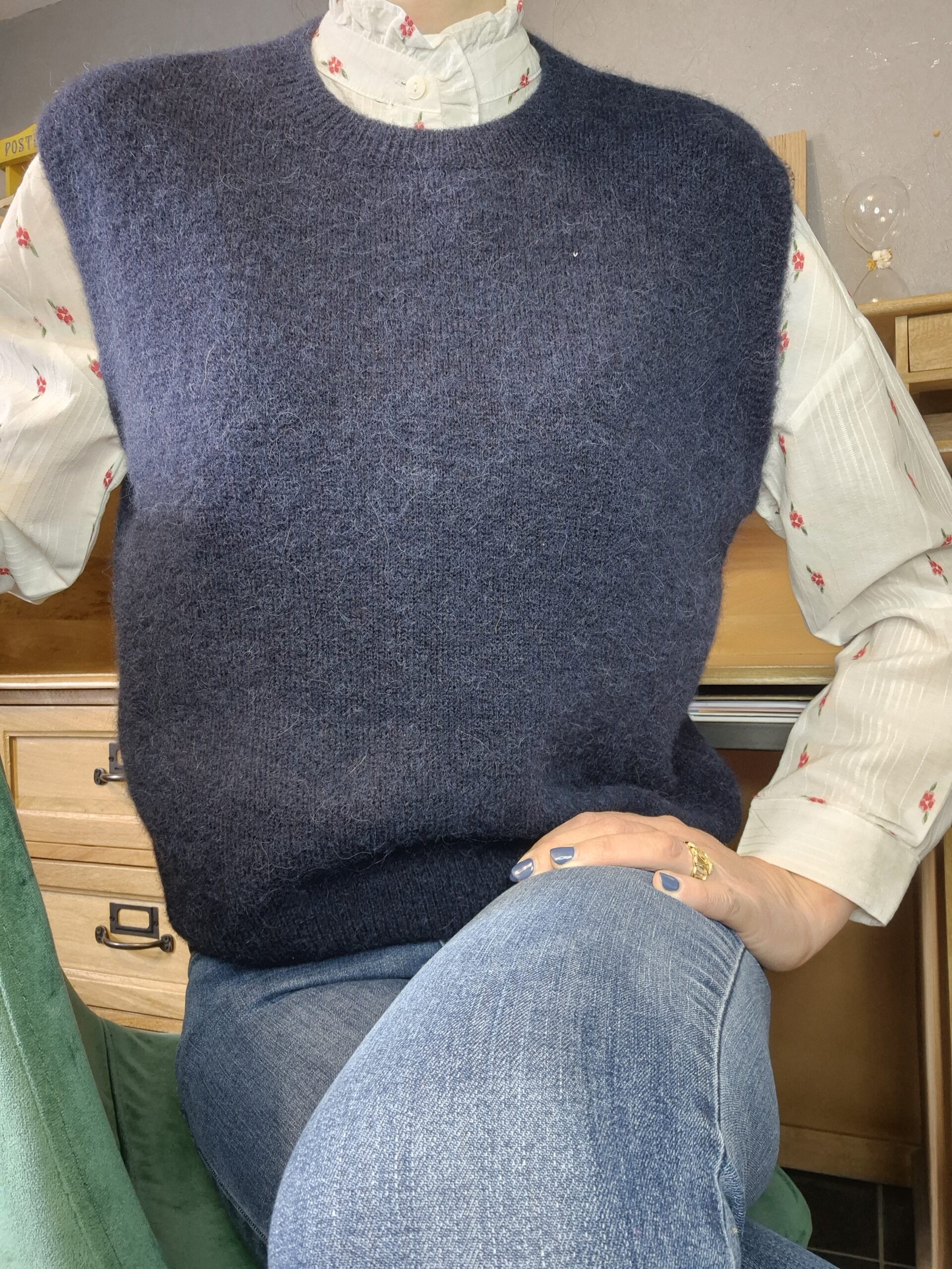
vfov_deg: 69.4
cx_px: 476
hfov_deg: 54.9
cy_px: 634
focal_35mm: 25
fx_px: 917
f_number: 2.2
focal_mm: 3.3
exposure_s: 1/25
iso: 800
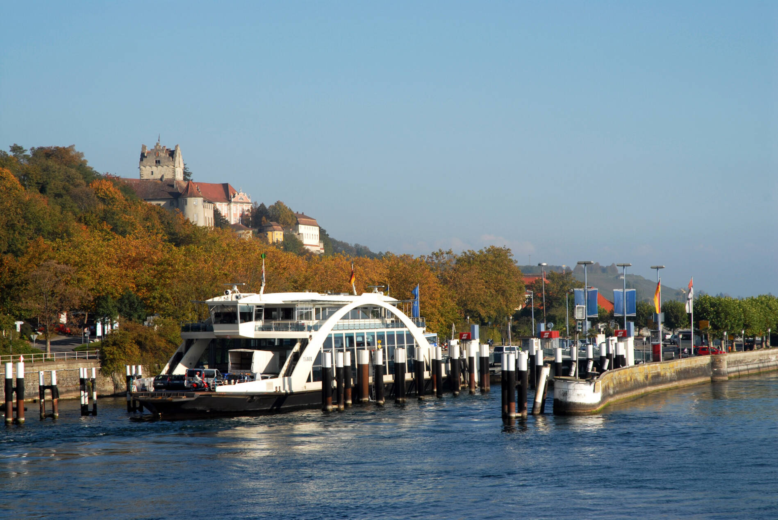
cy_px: 260
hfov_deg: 19.4
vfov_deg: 13.1
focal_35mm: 105
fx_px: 2272
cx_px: 389
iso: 100
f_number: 11
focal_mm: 70
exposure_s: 1/160
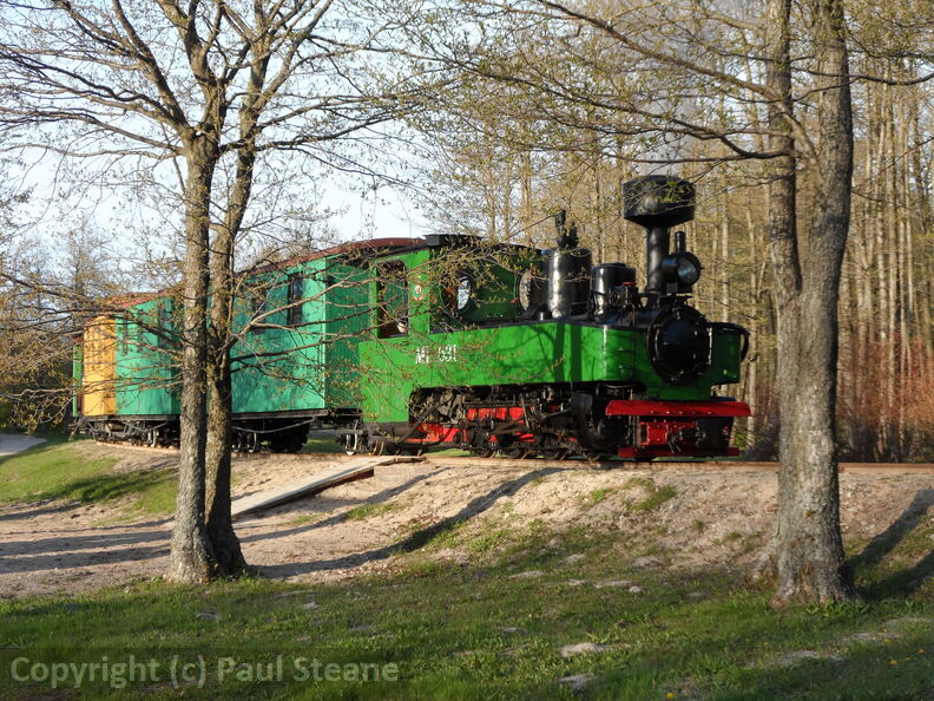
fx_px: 1889
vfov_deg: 21.0
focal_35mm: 70
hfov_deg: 27.8
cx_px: 467
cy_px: 350
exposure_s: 1/180
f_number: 4.6
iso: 80
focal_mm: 12.8
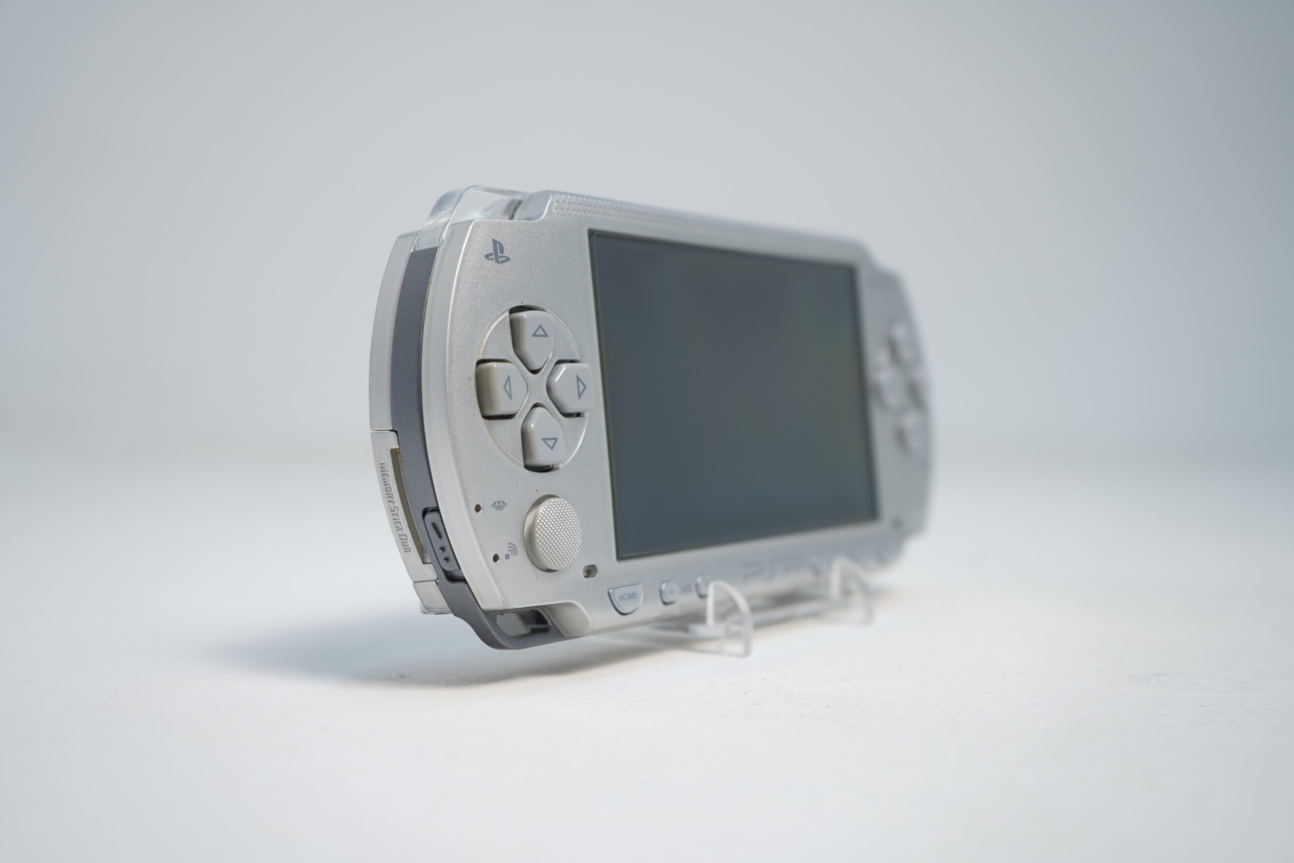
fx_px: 1474
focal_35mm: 41
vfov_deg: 32.6
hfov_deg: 47.4
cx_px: 647
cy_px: 432
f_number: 5.6
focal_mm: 41
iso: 64
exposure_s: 1/6
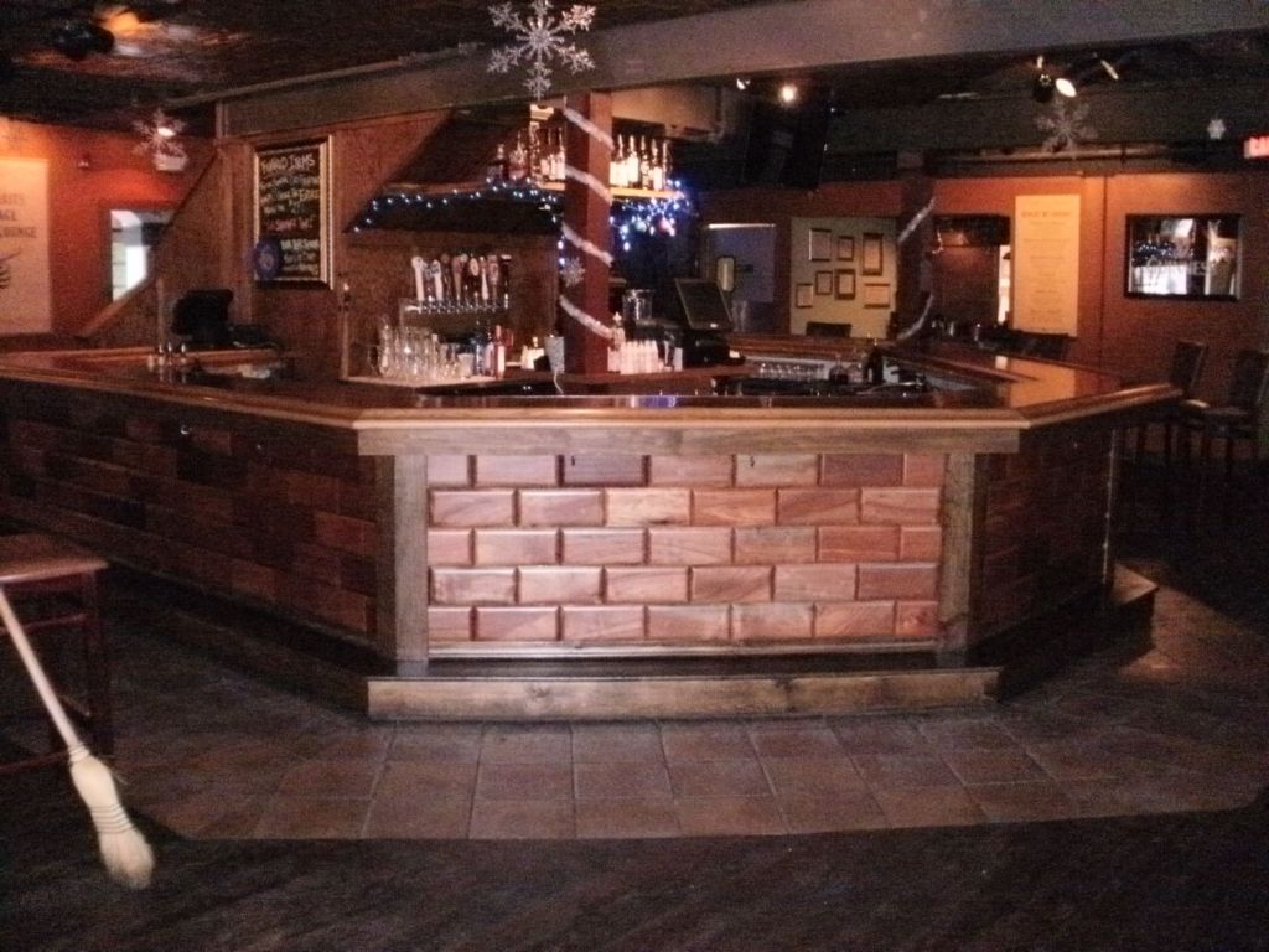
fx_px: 1320
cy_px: 476
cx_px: 634
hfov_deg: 51.4
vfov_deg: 39.7
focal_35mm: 36
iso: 800
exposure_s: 1/30
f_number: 3.5
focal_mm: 6.3
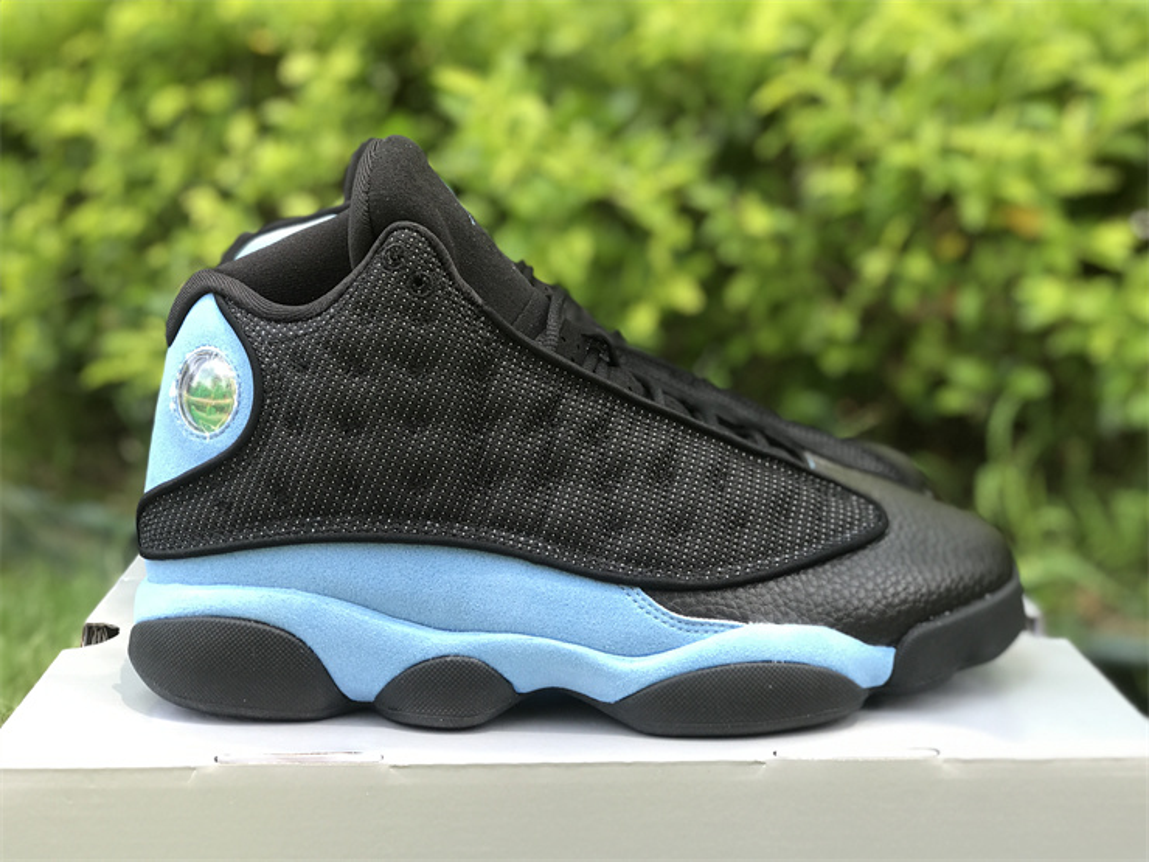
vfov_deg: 25.7
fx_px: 1892
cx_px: 574
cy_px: 431
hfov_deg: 33.8
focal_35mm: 57
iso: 20
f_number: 2.8
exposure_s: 1/50
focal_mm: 6.6
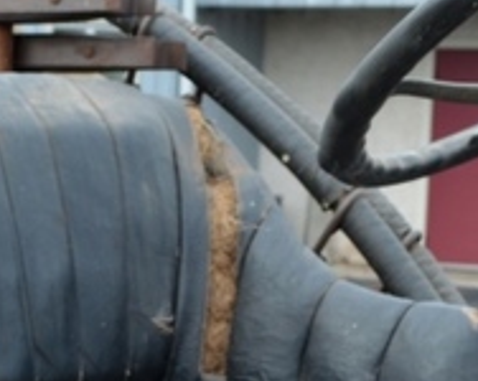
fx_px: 2219
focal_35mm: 157
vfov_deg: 9.6
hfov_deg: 12.1
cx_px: -58
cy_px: 551
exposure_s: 1/125
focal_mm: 24
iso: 180
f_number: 5.6
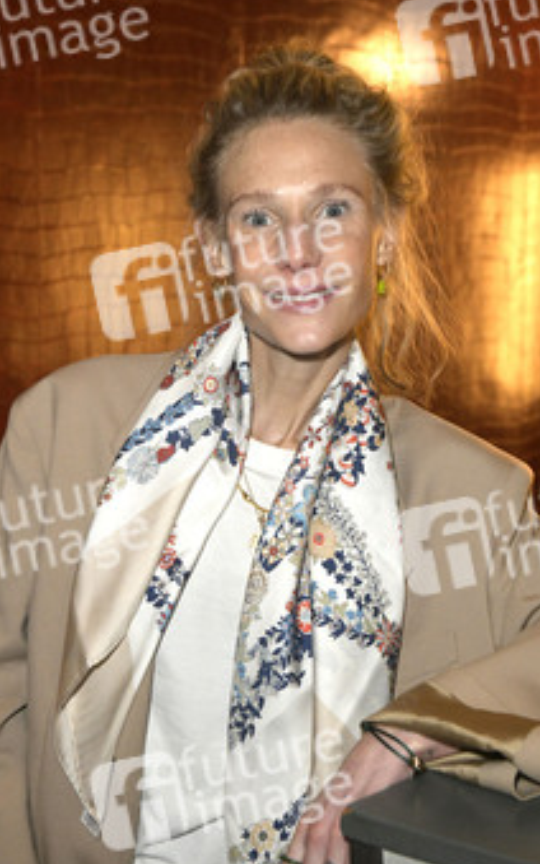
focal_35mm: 66
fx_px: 1553
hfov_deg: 19.7
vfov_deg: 31.1
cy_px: 408
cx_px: 295
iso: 2000
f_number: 7.1
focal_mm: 55
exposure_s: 1/160
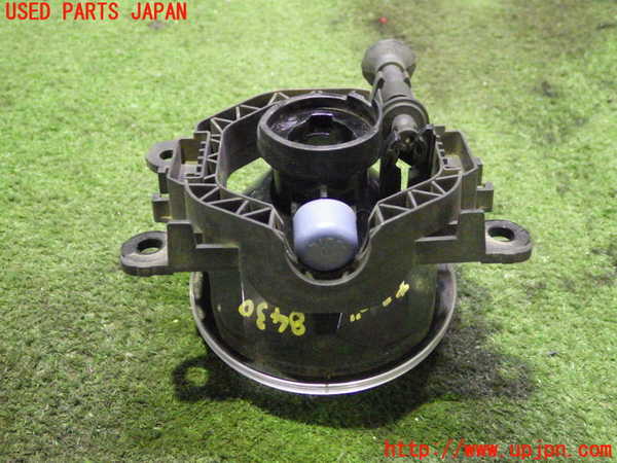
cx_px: 308
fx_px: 784
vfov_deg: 32.9
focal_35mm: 44
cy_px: 232
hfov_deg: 42.9
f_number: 2.9
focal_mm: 7.9
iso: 3200
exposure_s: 1/25
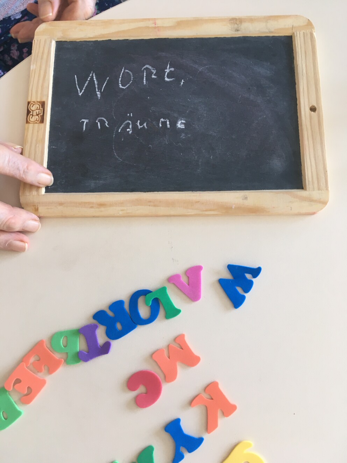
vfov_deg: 61.7
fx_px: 388
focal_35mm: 29
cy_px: 232
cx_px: 174
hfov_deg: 48.2
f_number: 2.2
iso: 64
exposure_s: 1/33
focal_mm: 4.15
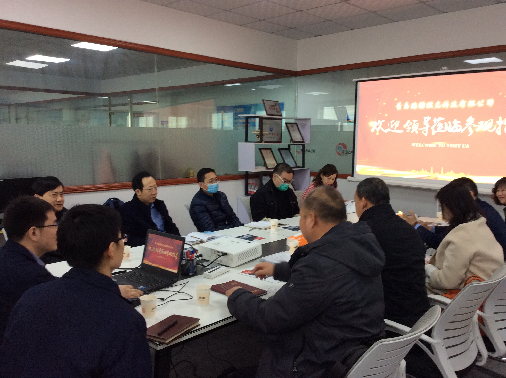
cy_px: 189
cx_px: 253
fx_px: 467
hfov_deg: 56.9
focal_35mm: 32
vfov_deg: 44.1
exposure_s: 1/25
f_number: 2.4
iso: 80
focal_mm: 3.3
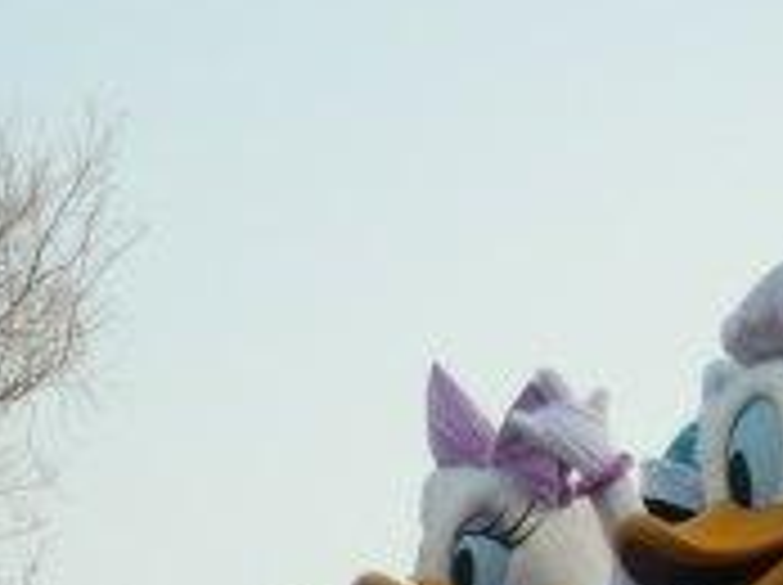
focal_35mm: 271
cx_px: 819
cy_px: 441
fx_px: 6121
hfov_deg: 7.3
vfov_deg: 5.5
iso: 50
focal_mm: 17.1
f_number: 4.7
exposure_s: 1/116
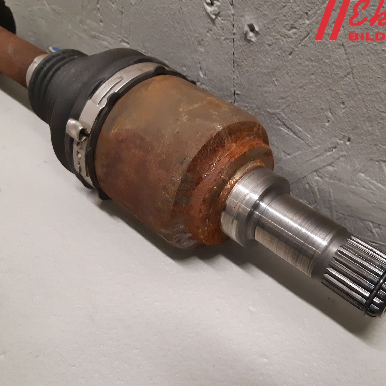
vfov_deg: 52.5
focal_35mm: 31
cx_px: 210
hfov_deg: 52.5
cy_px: 193
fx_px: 391
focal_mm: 3.93
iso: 320
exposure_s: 1/50
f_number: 1.7
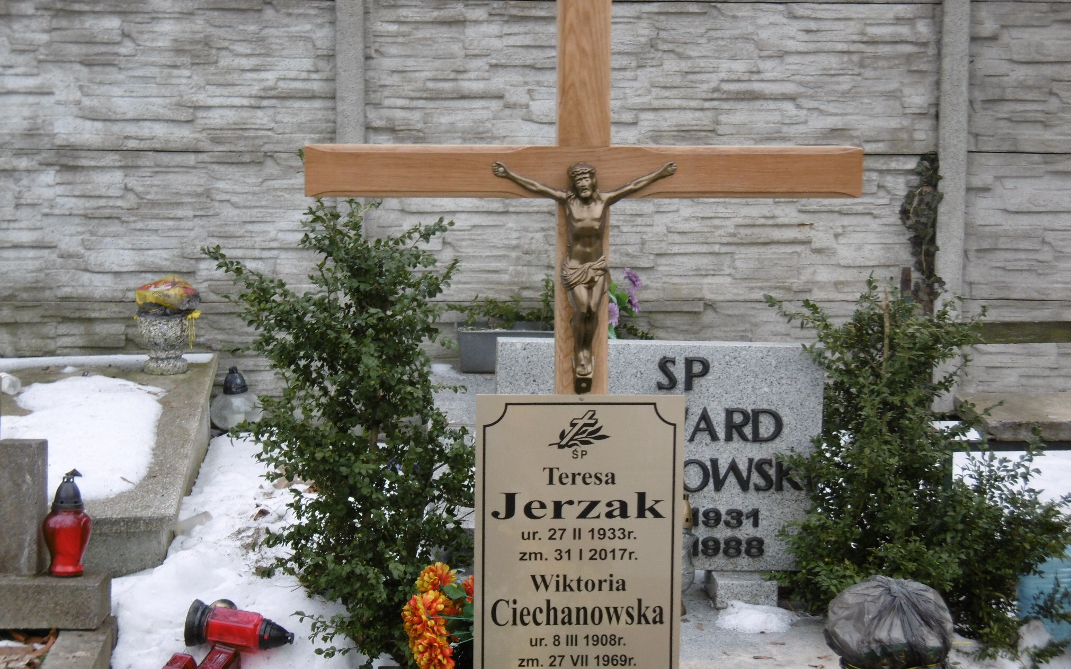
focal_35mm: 73
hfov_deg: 28.2
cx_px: 533
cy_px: 309
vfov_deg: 17.9
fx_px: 2131
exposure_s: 1/60
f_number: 4.4
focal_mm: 12.1
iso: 100
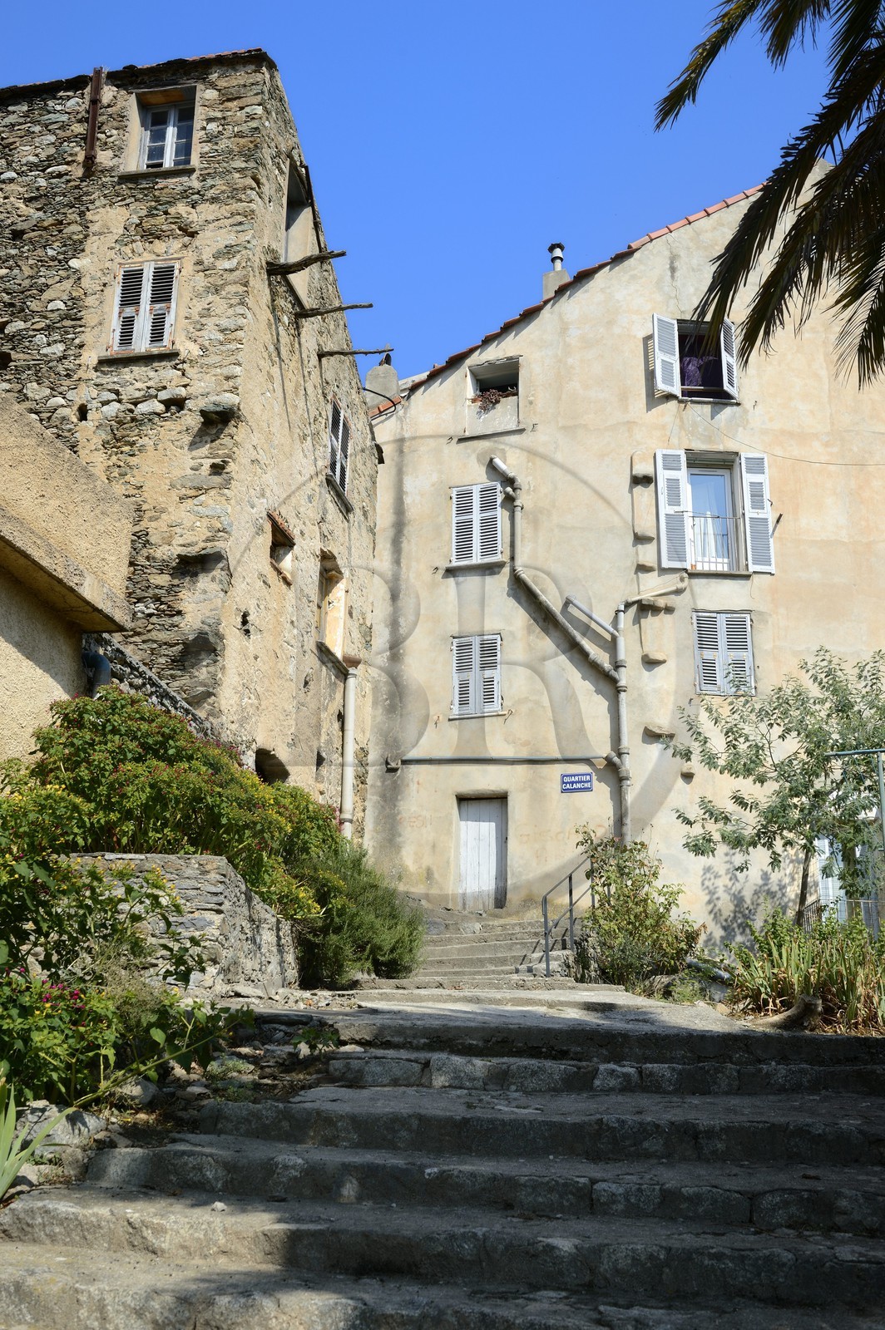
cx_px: 442
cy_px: 665
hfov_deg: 36.8
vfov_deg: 53.2
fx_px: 1330
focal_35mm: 36
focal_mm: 36
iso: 100
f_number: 8
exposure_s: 1/200
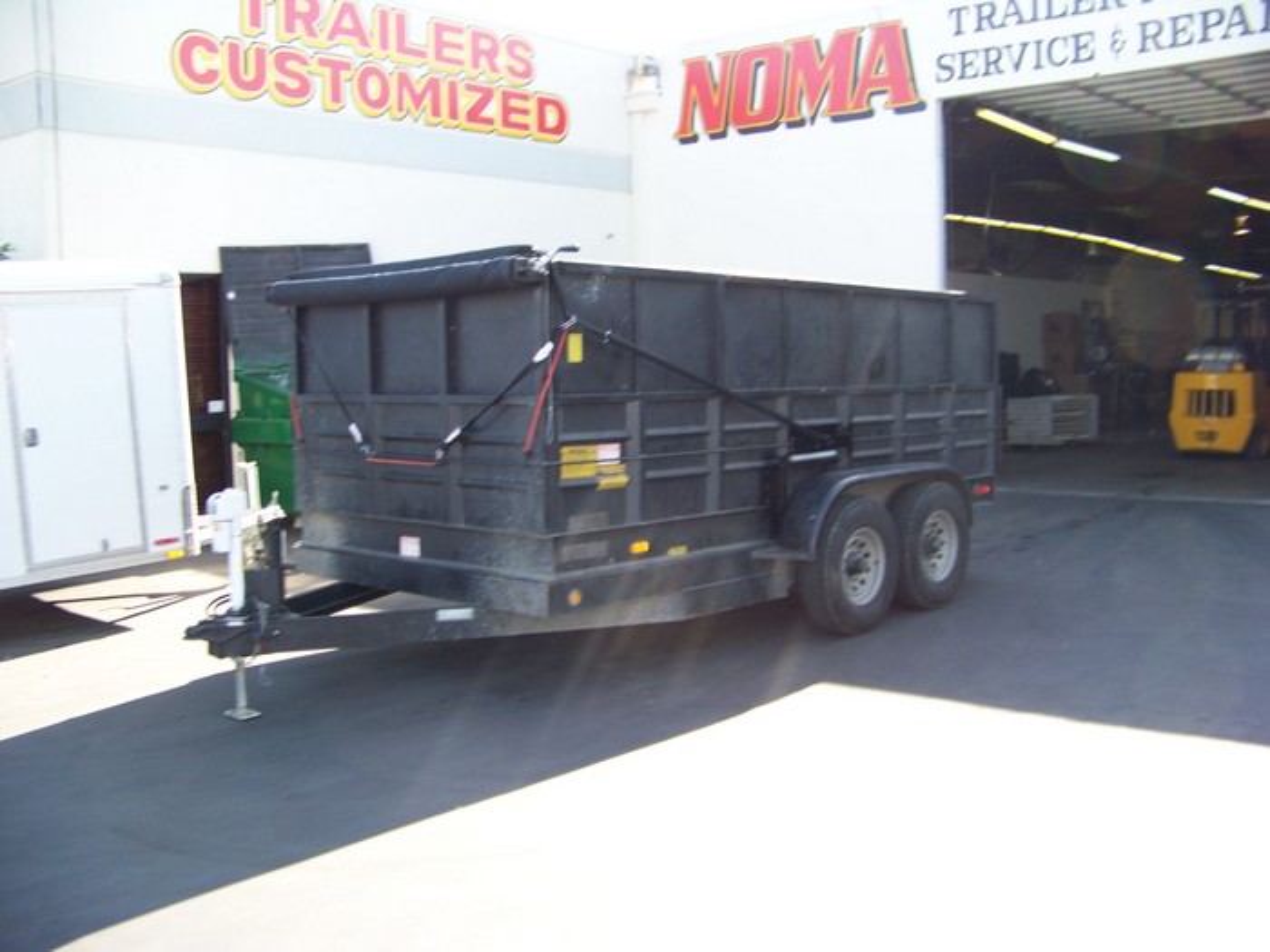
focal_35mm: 36
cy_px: 476
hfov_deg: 51.4
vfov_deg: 39.7
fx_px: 1321
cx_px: 635
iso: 72
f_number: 2.8
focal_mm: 5.85
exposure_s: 1/160
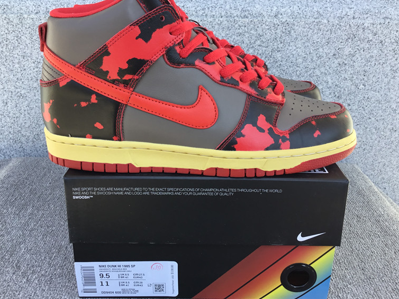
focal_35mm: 37
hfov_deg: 50.1
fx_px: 427
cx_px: 195
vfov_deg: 38.7
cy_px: 140
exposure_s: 1/170
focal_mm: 3.3
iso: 25
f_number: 2.4
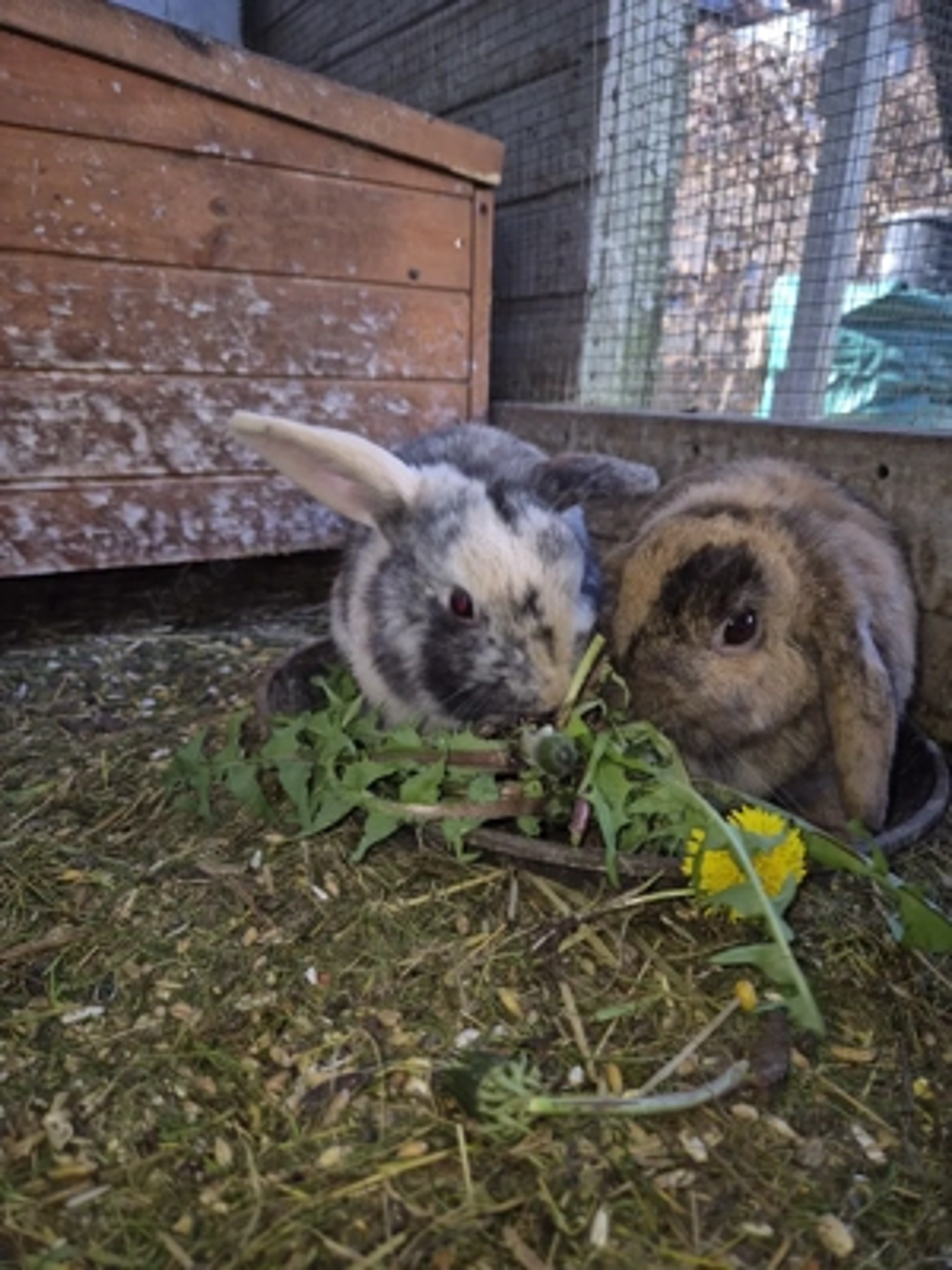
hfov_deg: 58.9
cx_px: 476
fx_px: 843
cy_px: 635
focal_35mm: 23
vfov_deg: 73.9
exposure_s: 1/110
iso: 25
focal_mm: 5.4
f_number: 1.8
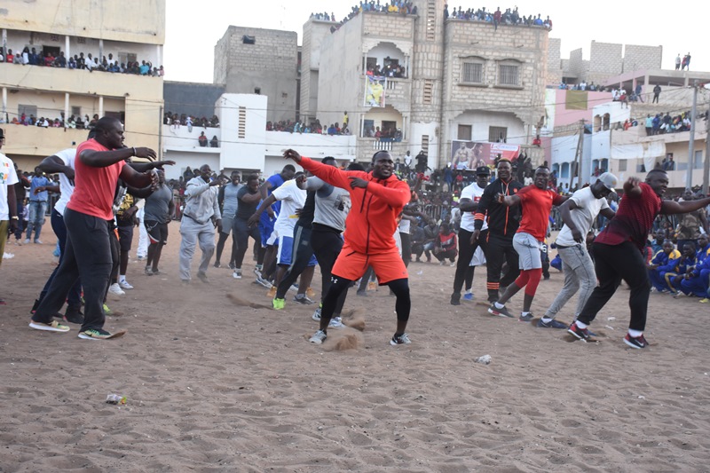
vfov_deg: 26.5
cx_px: 355
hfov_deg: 38.9
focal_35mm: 51
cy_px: 236
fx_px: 1006
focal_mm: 34
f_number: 5.6
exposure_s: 1/125
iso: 1000
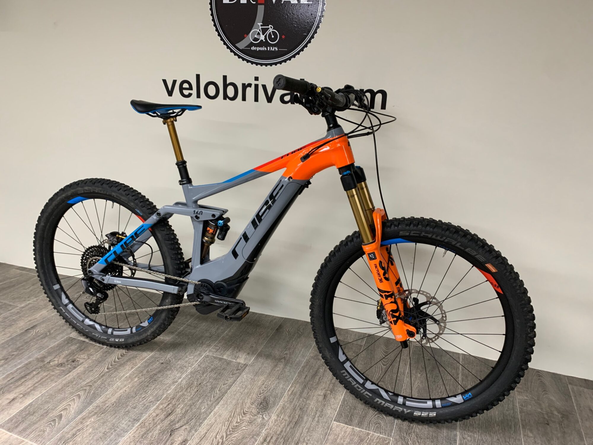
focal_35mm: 26
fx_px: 445
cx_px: 296
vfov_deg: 53.1
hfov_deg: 67.3
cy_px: 222
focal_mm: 4.25
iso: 320
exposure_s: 1/50
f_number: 1.8
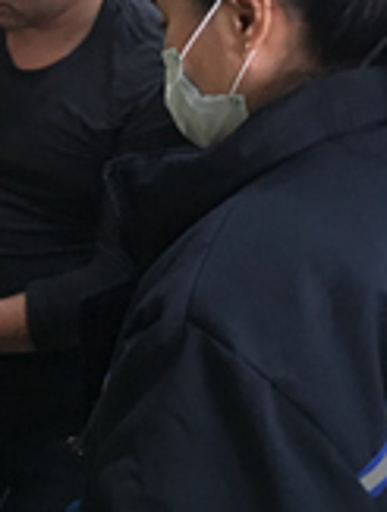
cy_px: 91
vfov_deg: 26.7
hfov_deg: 19.3
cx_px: -104
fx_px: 1054
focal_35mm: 71
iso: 320
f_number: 2.2
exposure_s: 1/17
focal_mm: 4.15
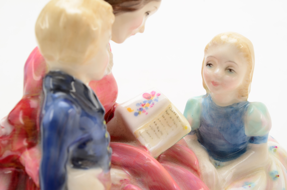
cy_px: 95
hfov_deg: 24.7
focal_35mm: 82
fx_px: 656
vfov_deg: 16.5
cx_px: 144
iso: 100
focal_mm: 55
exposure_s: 1/160
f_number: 20
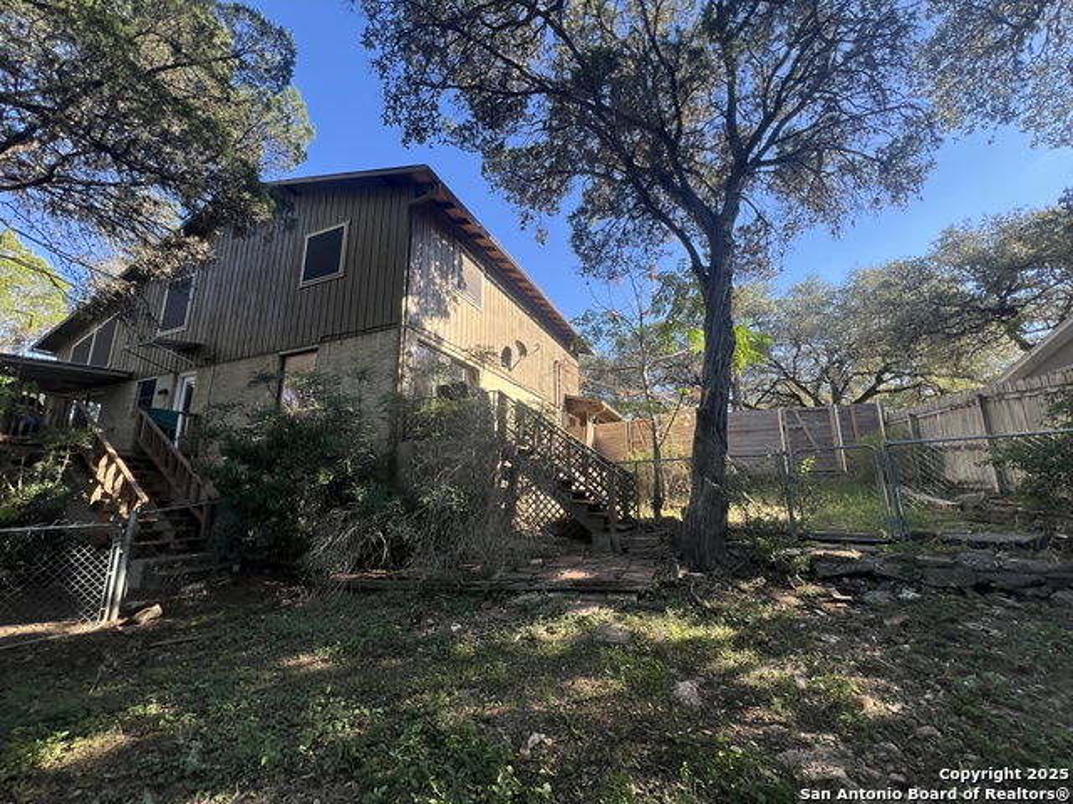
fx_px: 403
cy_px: 402
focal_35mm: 13
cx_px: 536
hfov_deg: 106.2
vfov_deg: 89.9
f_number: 1.8
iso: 32
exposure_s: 1/249
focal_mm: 1.57
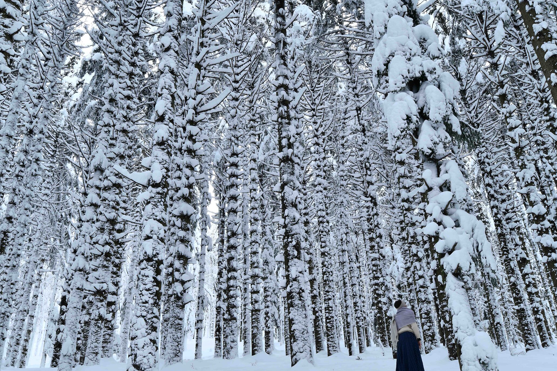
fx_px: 557
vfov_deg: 36.9
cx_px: 272
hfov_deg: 53.1
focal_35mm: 36
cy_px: 191
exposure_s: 1/1.6
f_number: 13
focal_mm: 31
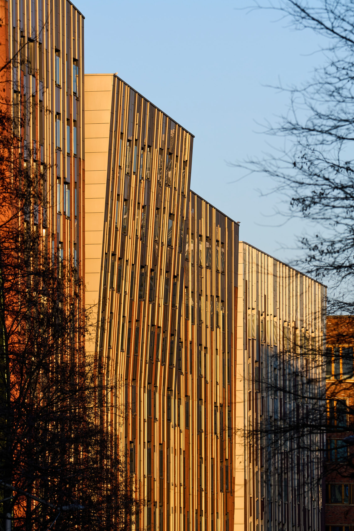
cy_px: 266
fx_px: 3963
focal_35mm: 269
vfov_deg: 7.7
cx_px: 177
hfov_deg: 5.1
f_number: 6.3
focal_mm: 178.4
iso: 100
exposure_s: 1/250
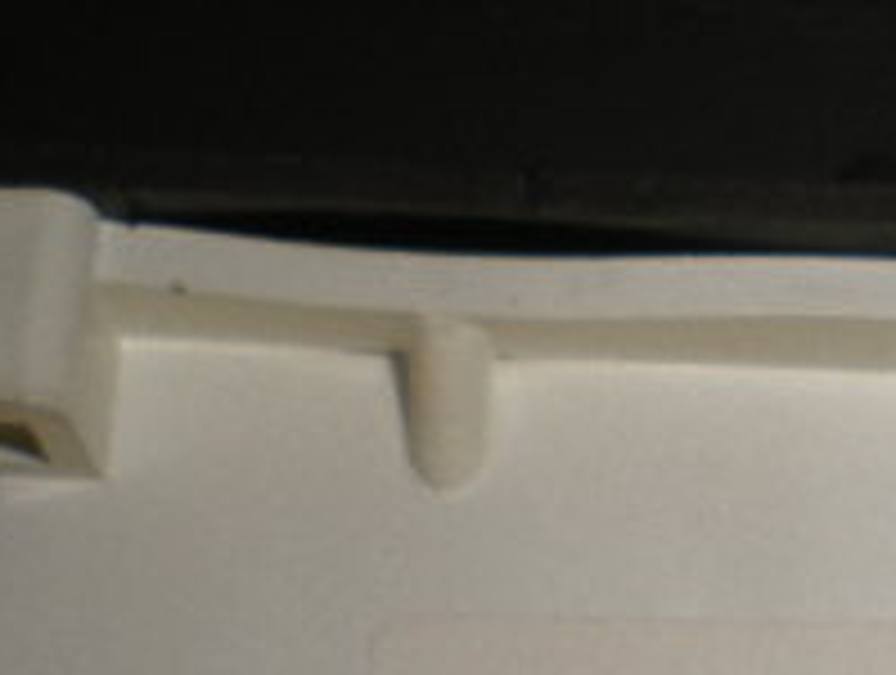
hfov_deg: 15.6
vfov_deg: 12.1
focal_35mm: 122
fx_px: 3164
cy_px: 576
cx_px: 1058
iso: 64
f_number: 4.6
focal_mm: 6.3
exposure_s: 1/60
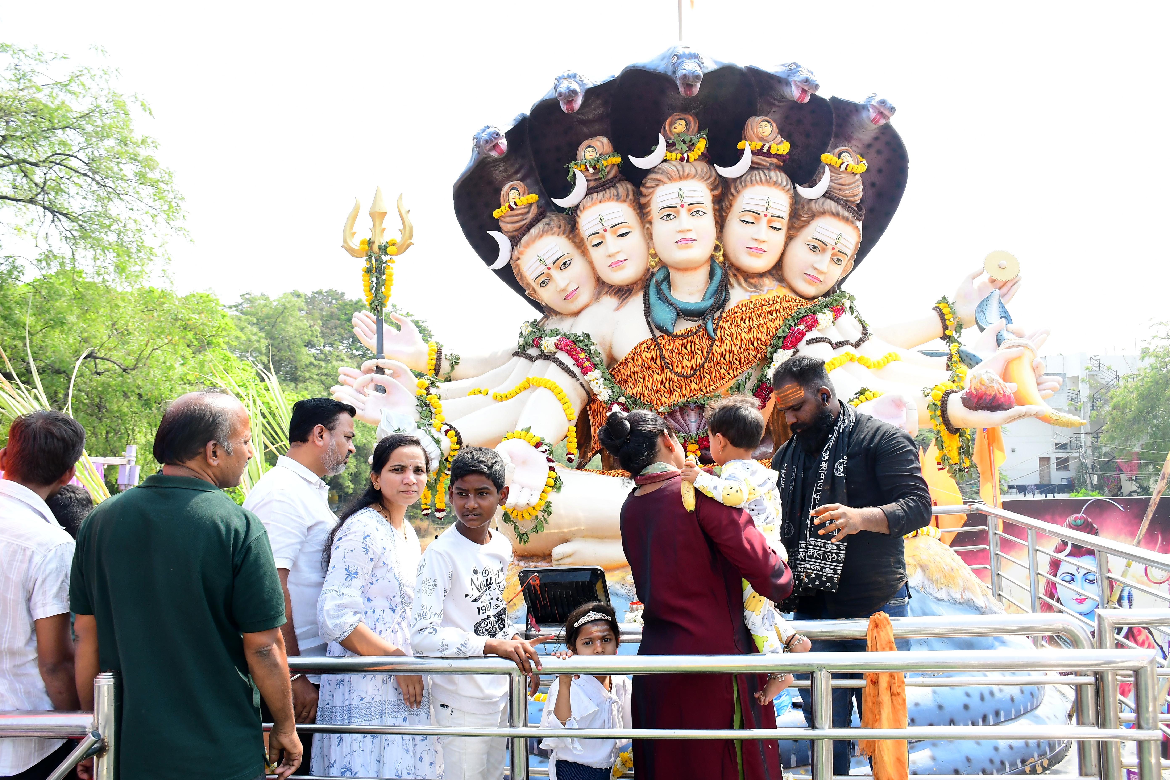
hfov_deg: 67.4
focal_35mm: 27
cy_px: 390
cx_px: 585
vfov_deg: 47.9
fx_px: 877
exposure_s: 1/800
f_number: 6.3
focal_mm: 18
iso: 640
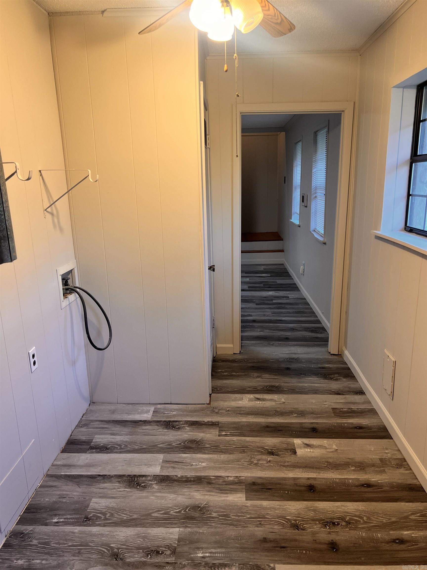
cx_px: 214
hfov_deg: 53.1
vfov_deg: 67.3
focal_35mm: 26
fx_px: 428
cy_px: 285
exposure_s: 1/60
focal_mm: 5.7
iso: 80
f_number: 1.5
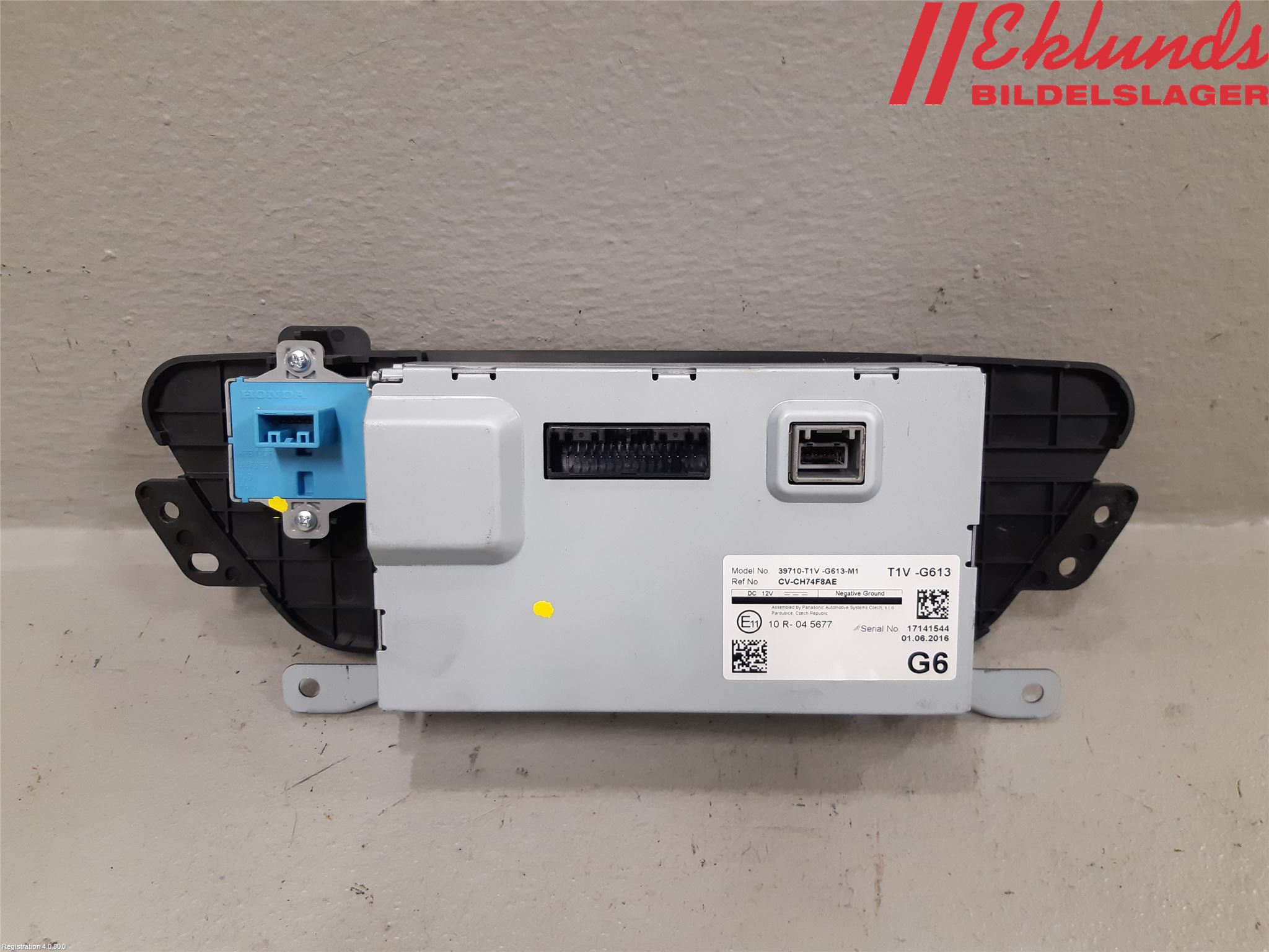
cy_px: 476
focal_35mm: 26
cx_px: 634
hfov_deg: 67.3
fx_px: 953
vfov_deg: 53.1
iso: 200
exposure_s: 1/50
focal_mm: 3.93
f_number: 1.7
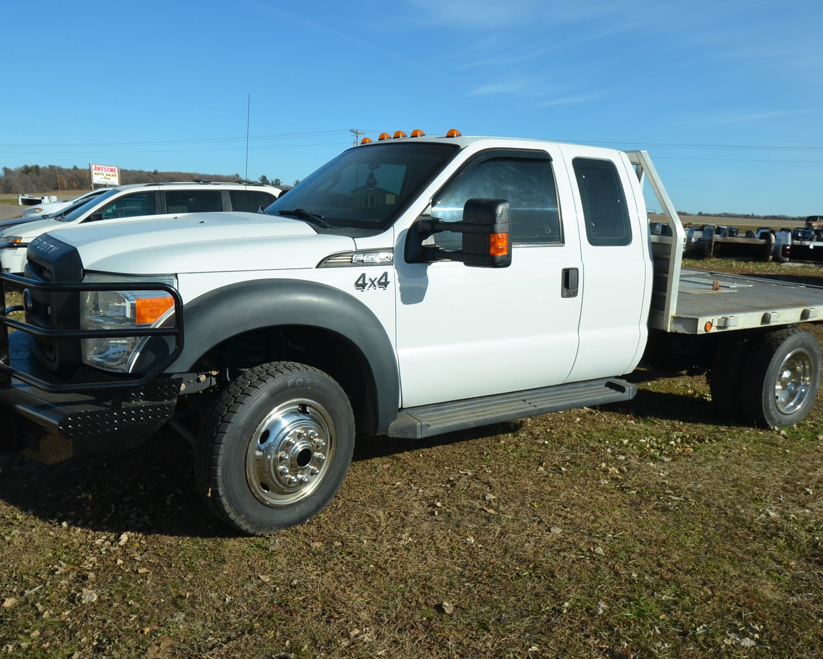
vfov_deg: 51.5
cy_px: 326
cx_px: 420
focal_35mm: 28
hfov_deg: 62.2
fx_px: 682
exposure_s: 1/250
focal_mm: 16
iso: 100
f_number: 8
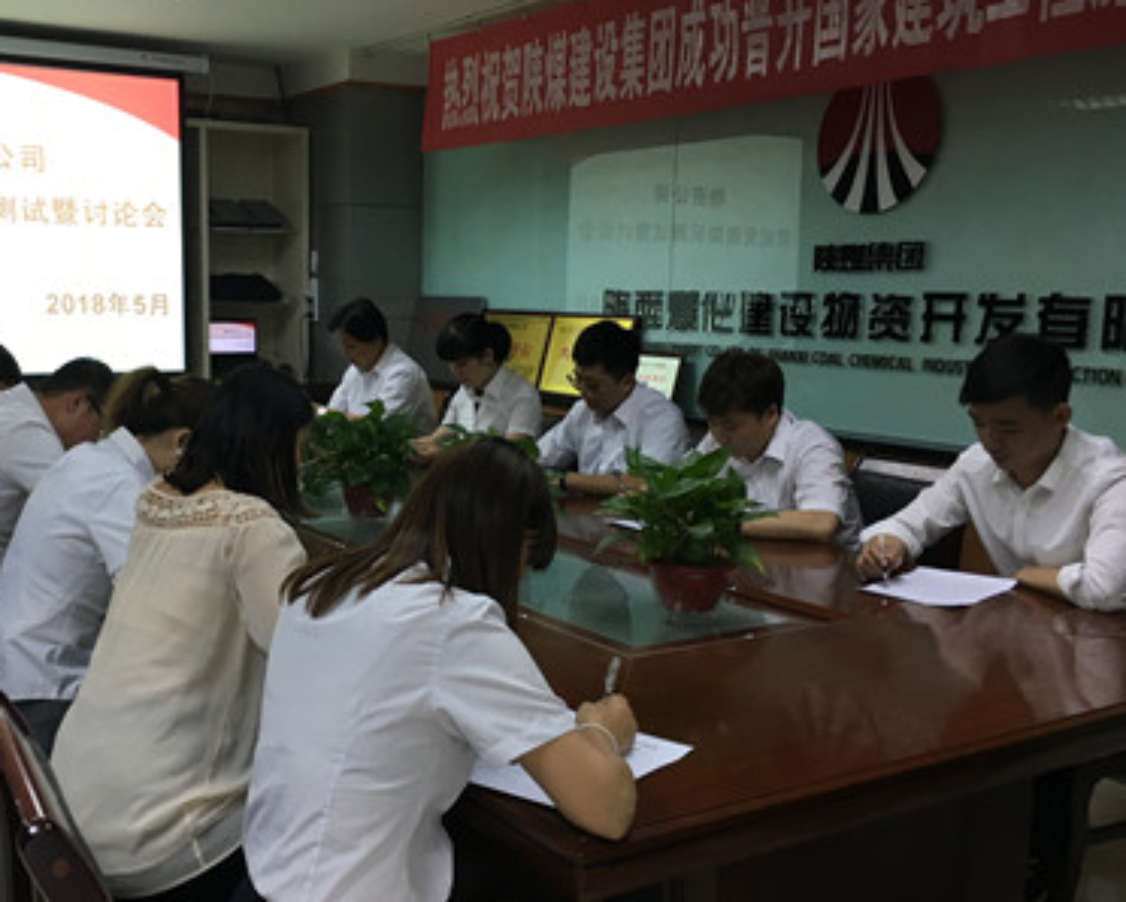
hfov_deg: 47.3
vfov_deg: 39.2
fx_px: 1267
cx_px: 400
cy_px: 480
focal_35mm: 38
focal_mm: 4.15
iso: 64
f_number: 2.2
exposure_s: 1/33
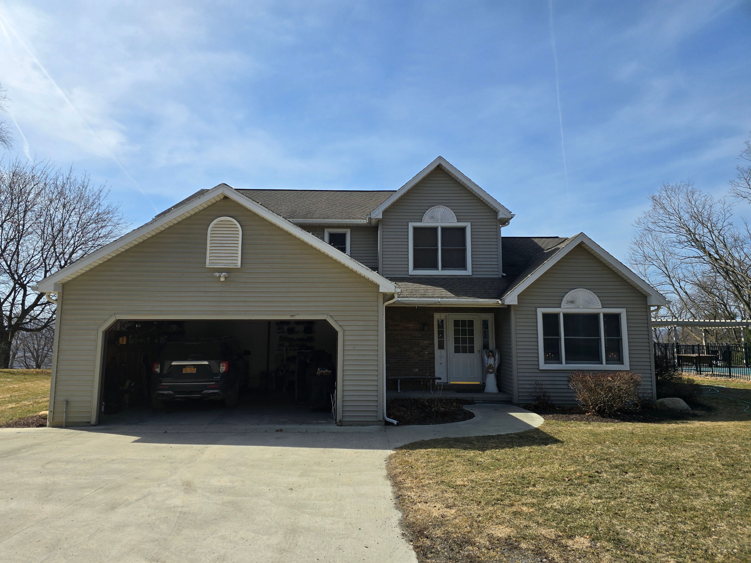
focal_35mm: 23
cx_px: 376
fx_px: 499
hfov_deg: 73.9
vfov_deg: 58.9
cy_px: 282
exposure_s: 1/950
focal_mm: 6.3
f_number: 1.7
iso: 12
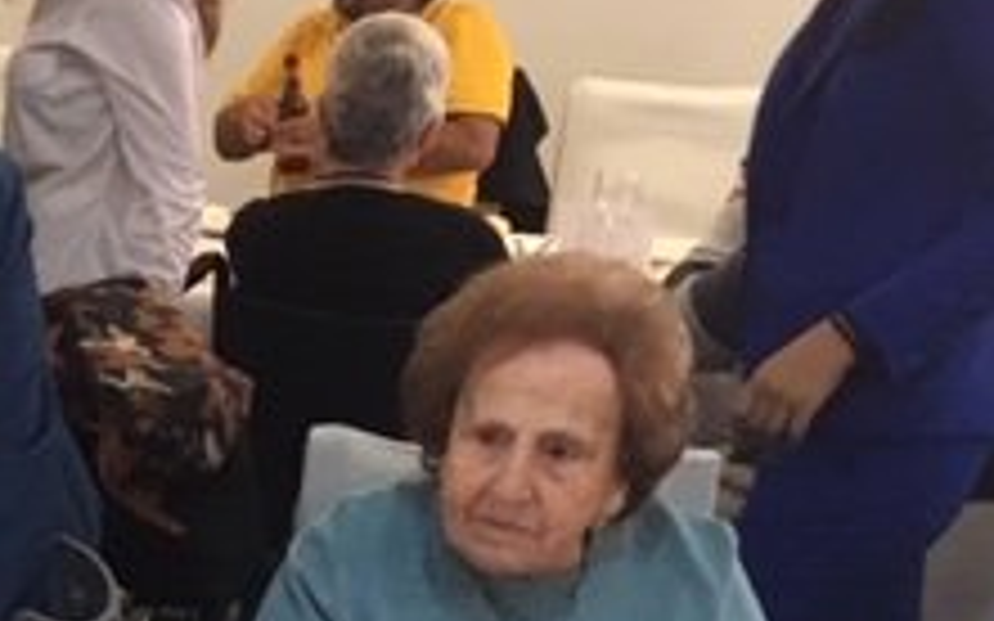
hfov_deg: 21.5
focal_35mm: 89
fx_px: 2410
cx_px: -225
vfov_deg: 14.4
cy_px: 670
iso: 200
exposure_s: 1/25
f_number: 2.2
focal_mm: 4.15
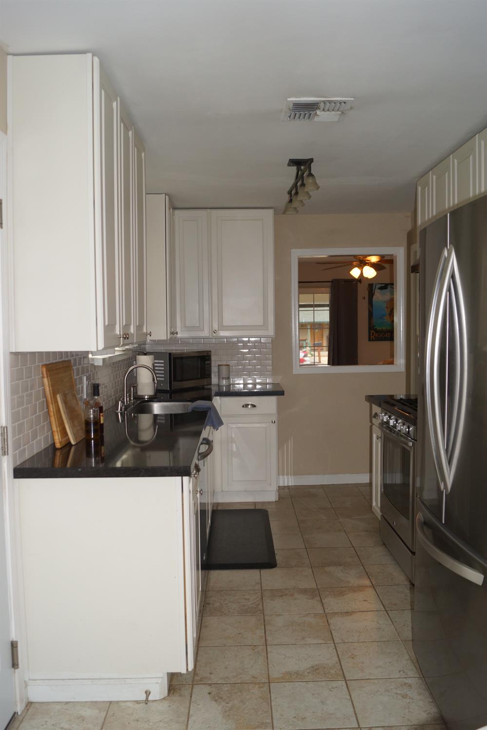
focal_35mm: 30
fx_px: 609
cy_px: 365
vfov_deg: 61.9
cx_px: 244
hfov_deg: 43.6
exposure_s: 1/60
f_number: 4
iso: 400
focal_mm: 20
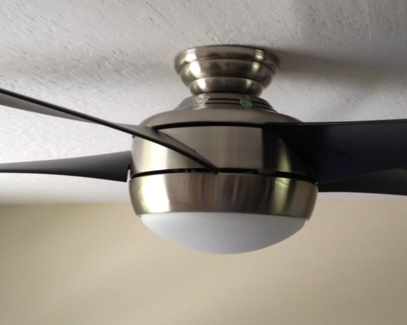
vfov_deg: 27.8
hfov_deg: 34.7
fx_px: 650
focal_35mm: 54
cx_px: 227
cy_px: 97
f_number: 2.4
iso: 50
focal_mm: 4.28
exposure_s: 1/24
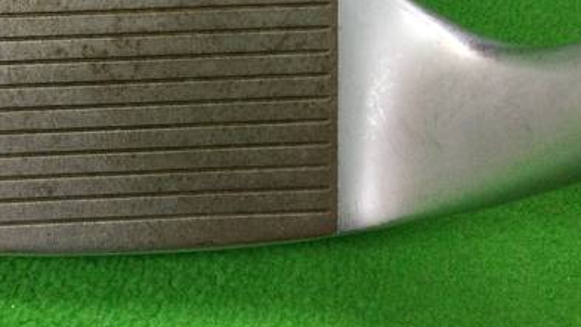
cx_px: 130
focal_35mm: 55
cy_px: 24
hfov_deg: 36.8
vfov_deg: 21.3
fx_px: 847
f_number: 2.4
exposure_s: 1/30
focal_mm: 3.3
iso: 100
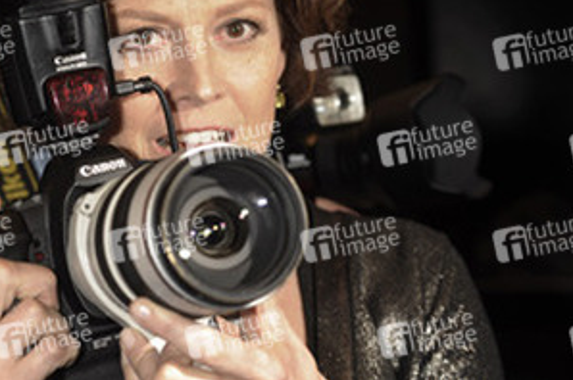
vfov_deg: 12.8
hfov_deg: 19.2
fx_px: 1685
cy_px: 96
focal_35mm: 106
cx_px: 184
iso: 400
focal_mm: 70
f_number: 5.6
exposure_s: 1/160
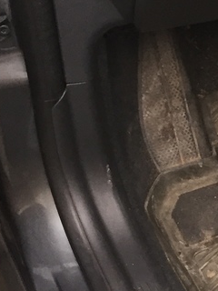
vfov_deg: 16.9
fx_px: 974
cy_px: 109
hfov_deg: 11.8
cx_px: 393
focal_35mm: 116
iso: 64
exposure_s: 1/33
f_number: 2.2
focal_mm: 4.15
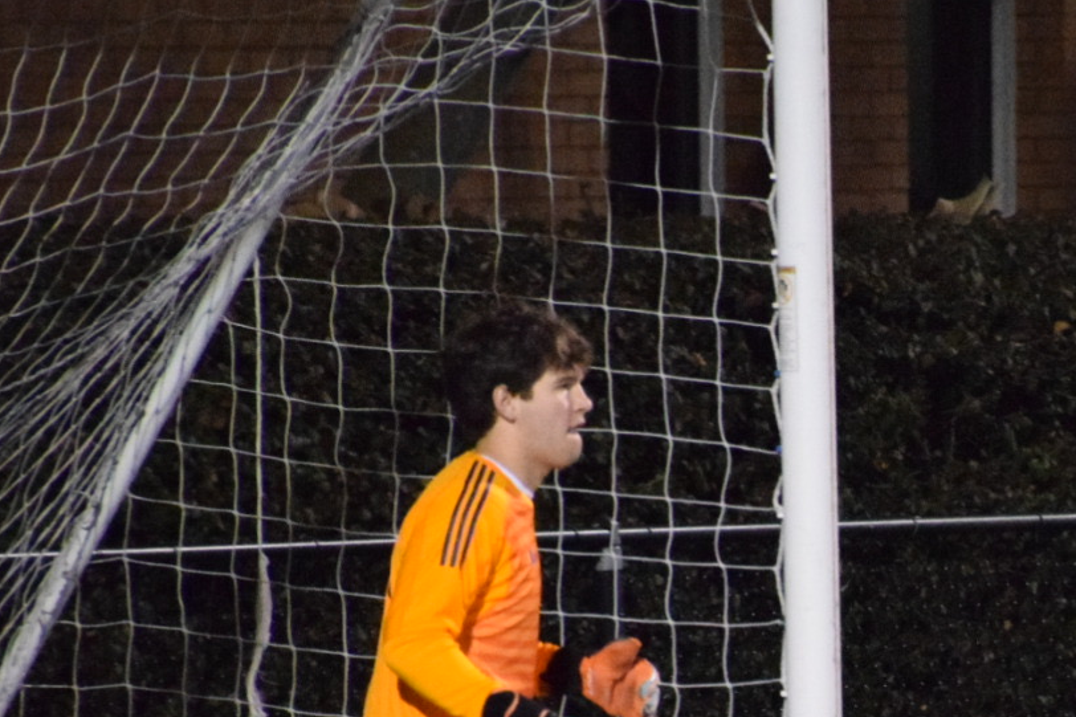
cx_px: 986
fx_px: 26833
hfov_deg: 2.3
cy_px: 661
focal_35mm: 898
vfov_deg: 1.5
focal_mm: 300
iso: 12800
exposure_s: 1/500
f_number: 6.3
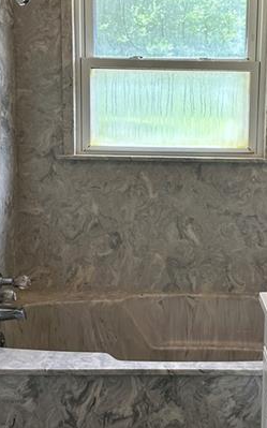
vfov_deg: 40.8
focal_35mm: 49
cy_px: 163
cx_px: 186
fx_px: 571
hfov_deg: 26.1
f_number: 1.78
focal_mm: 6.86
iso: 125
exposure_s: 1/120
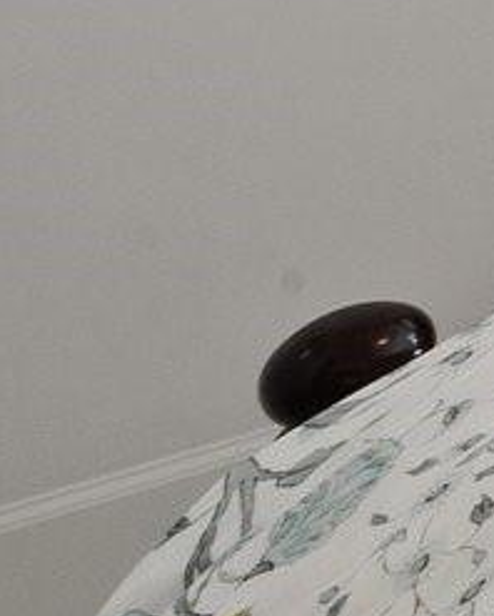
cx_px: 2408
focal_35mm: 109
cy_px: -690
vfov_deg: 14.2
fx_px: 1990
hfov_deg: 6.5
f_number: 8
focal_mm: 14
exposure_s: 1/13
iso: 220
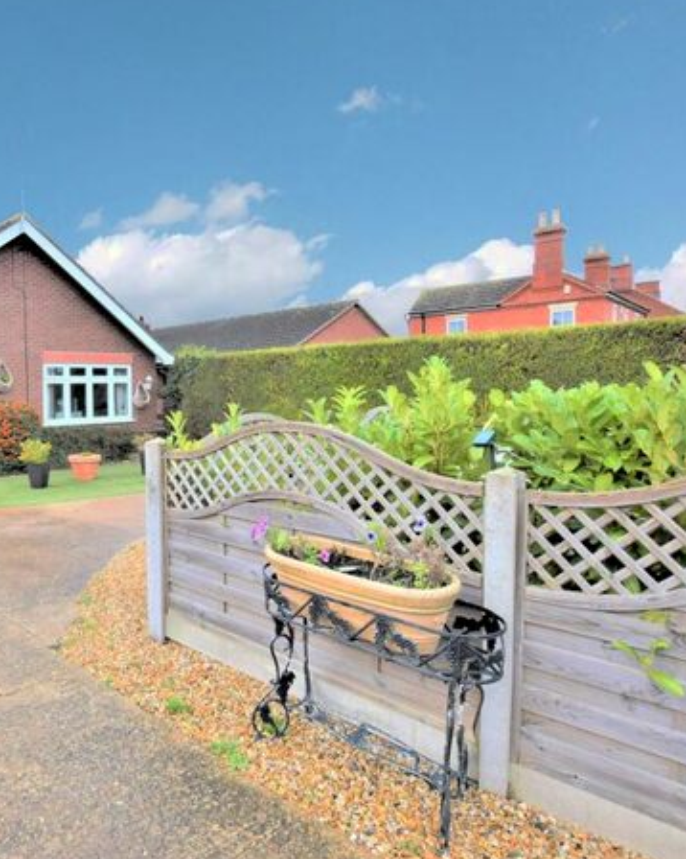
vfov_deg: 75.1
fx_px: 559
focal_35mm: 22
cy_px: 423
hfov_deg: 57.0
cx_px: 109
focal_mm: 10
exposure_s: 1/250
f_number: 8
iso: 400
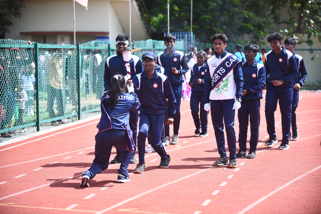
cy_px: 107
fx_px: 847
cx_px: 160
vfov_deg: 14.4
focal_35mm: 95
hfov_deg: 21.5
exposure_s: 1/1600
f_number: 2.8
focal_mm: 95
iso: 250
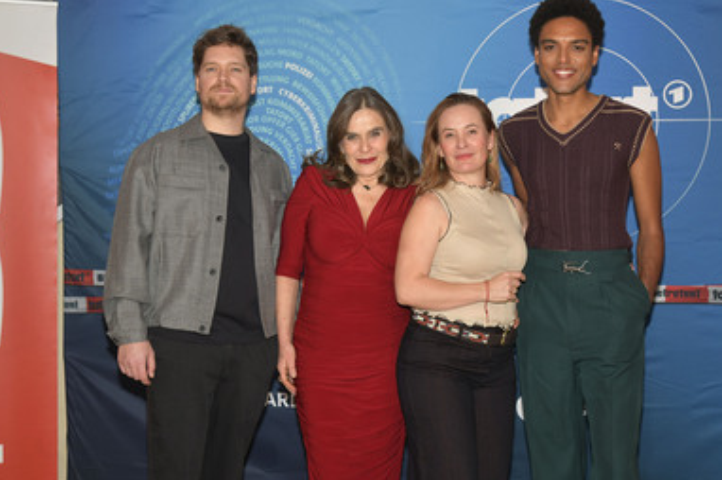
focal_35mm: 65
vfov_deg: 20.9
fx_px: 1302
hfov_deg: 31.0
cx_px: 373
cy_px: 238
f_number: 5.6
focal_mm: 55
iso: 640
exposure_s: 1/200
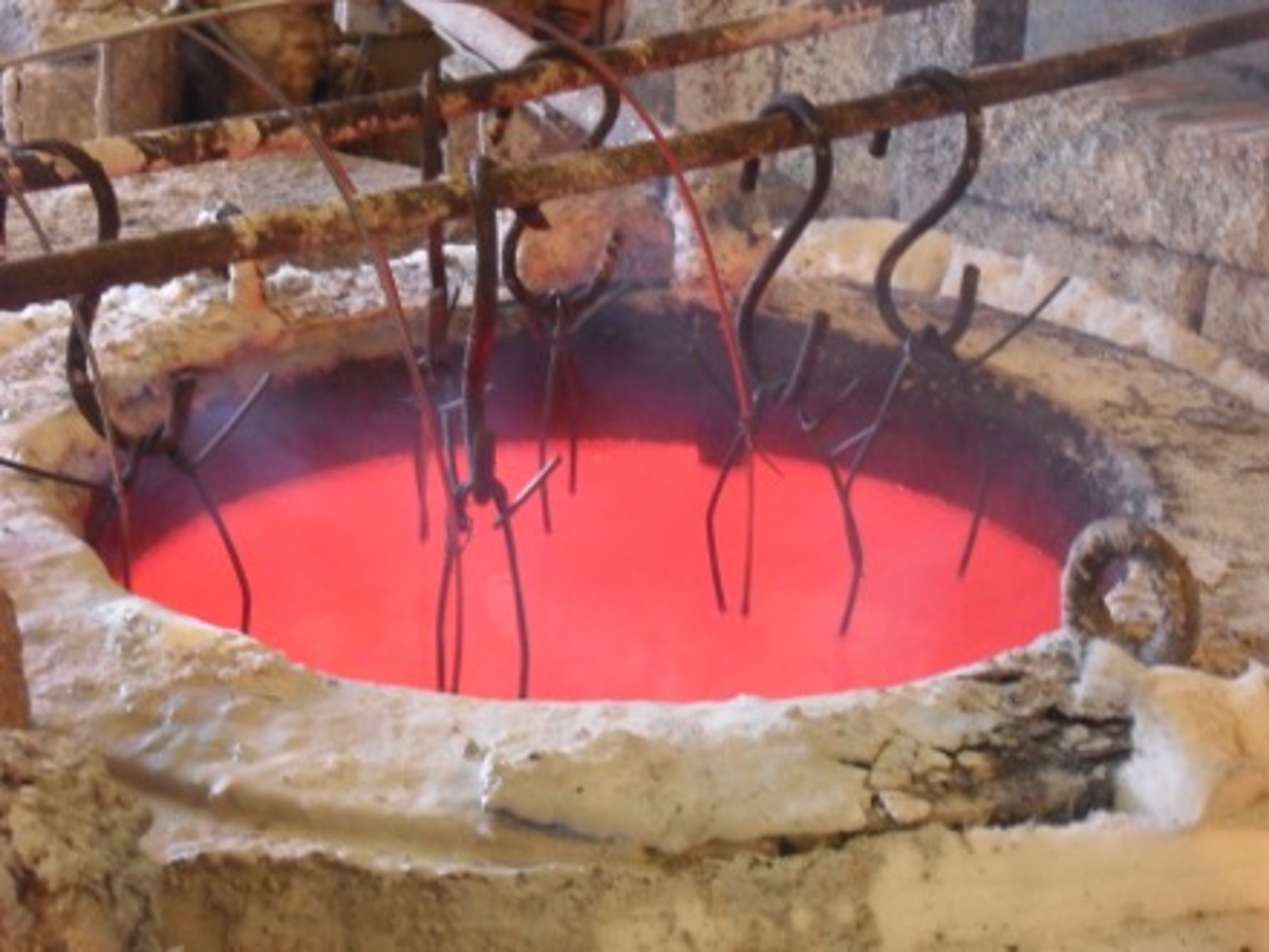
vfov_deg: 19.1
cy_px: 476
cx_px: 634
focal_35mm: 77
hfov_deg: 25.3
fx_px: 2823
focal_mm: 13.6
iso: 400
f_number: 5
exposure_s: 1/15
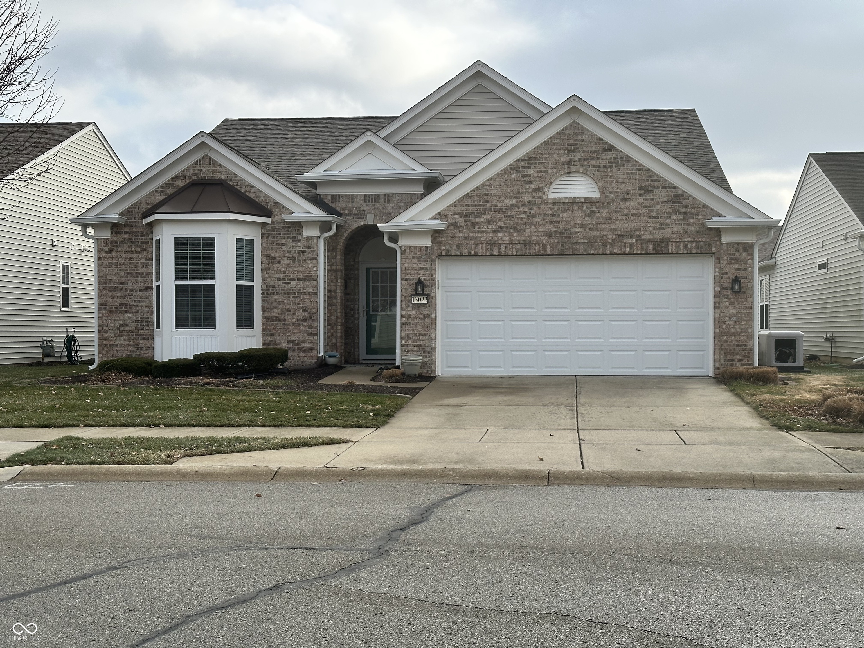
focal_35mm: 48
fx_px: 1198
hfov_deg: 39.7
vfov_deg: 30.3
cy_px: 324
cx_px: 432
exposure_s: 1/2532
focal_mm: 6.86
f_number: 1.78
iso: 64
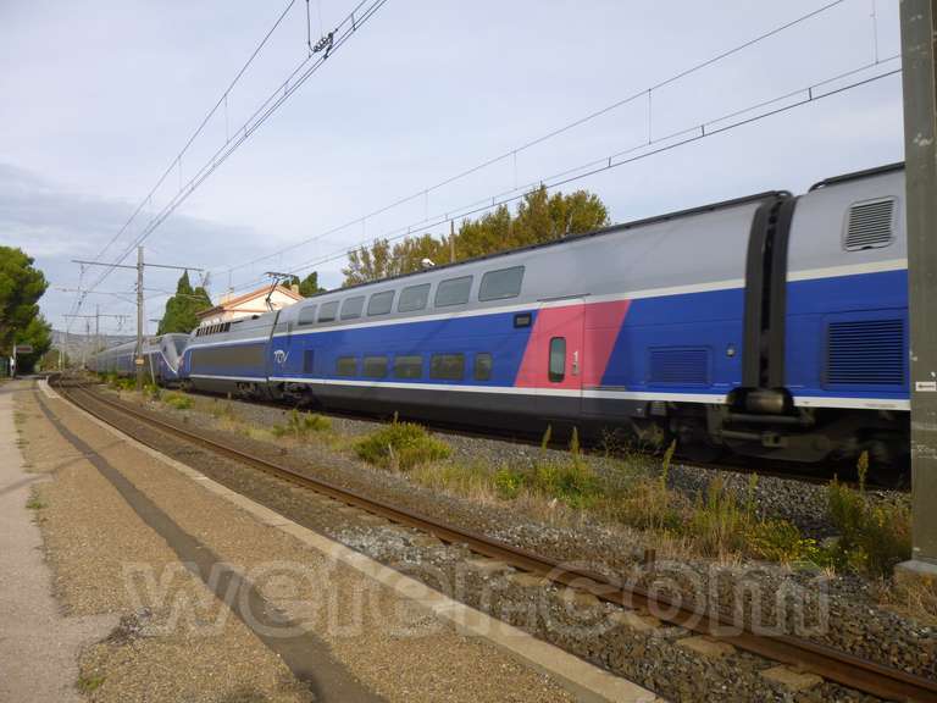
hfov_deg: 69.4
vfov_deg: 54.9
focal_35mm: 25
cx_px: 468
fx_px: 677
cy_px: 352
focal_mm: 4.5
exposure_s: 1/640
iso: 100
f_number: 3.1
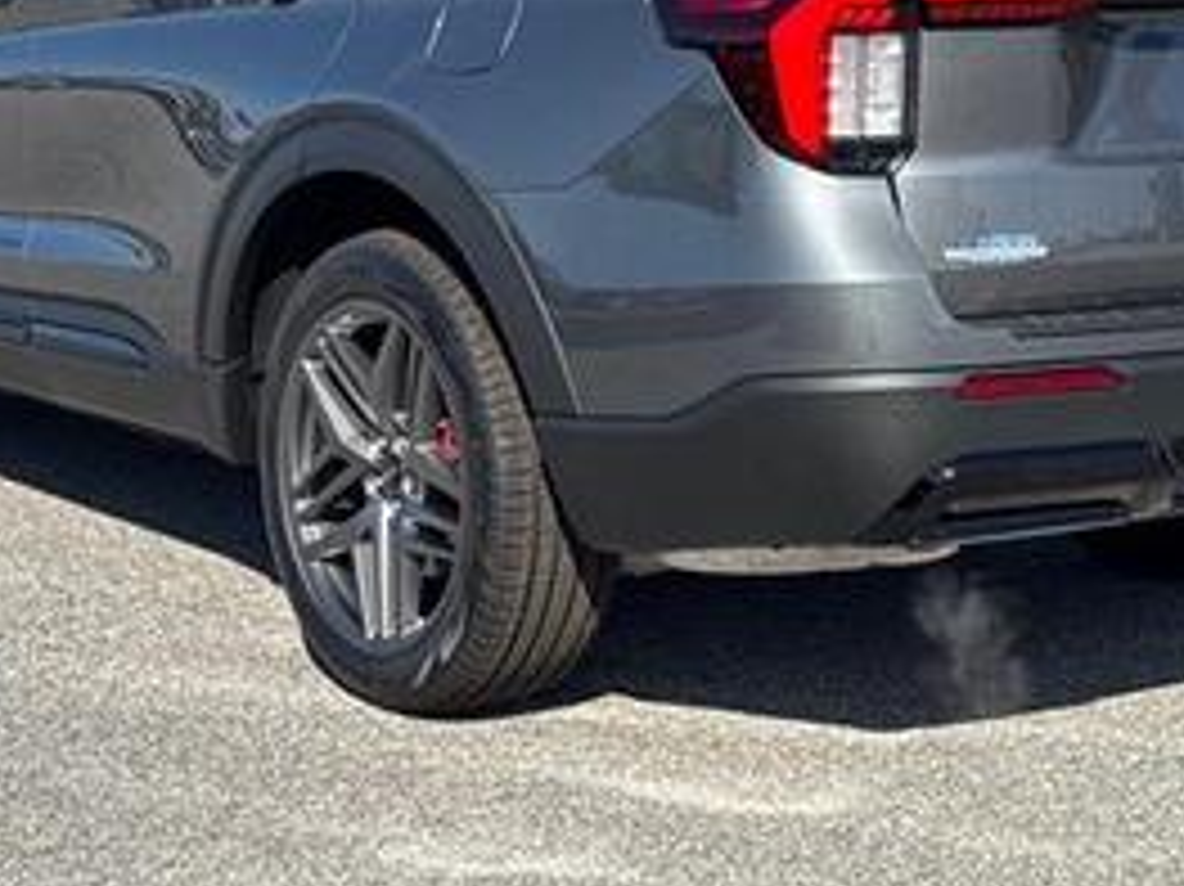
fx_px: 3145
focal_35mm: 92
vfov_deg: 15.9
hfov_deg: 21.3
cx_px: 545
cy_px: 121
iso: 64
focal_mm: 6.76
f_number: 1.78
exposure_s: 1/3425
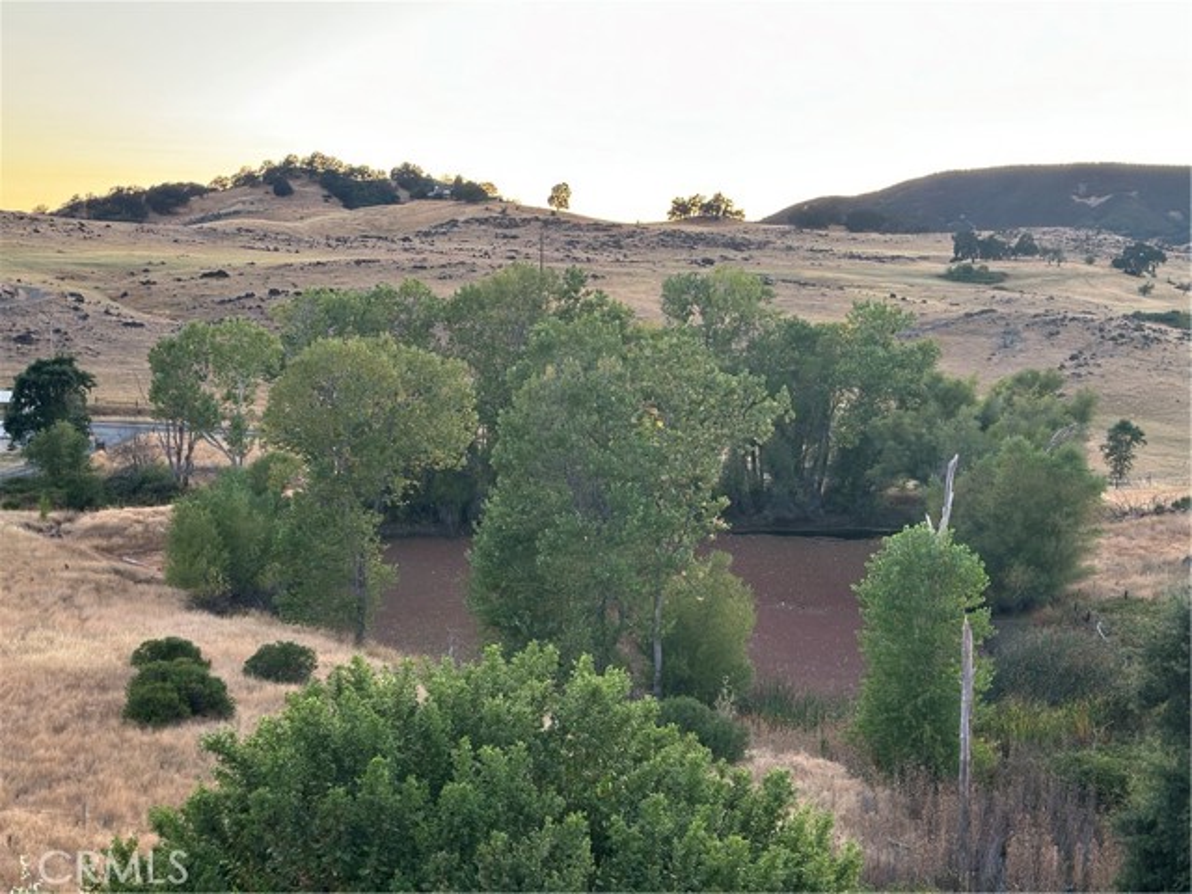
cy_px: 447
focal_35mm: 48
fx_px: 1653
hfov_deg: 39.7
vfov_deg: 30.3
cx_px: 596
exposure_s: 1/85
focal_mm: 6.86
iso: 125
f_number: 1.78
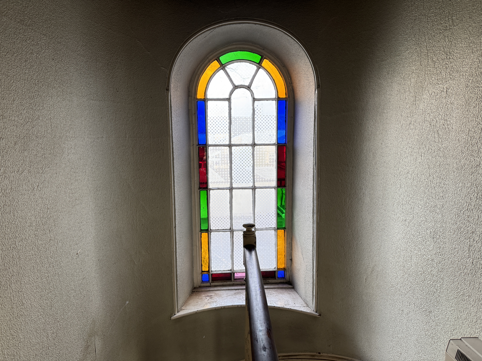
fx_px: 334
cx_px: 241
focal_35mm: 24
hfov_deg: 71.6
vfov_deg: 56.8
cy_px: 180
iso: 160
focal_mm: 6.76
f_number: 1.78
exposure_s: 1/121
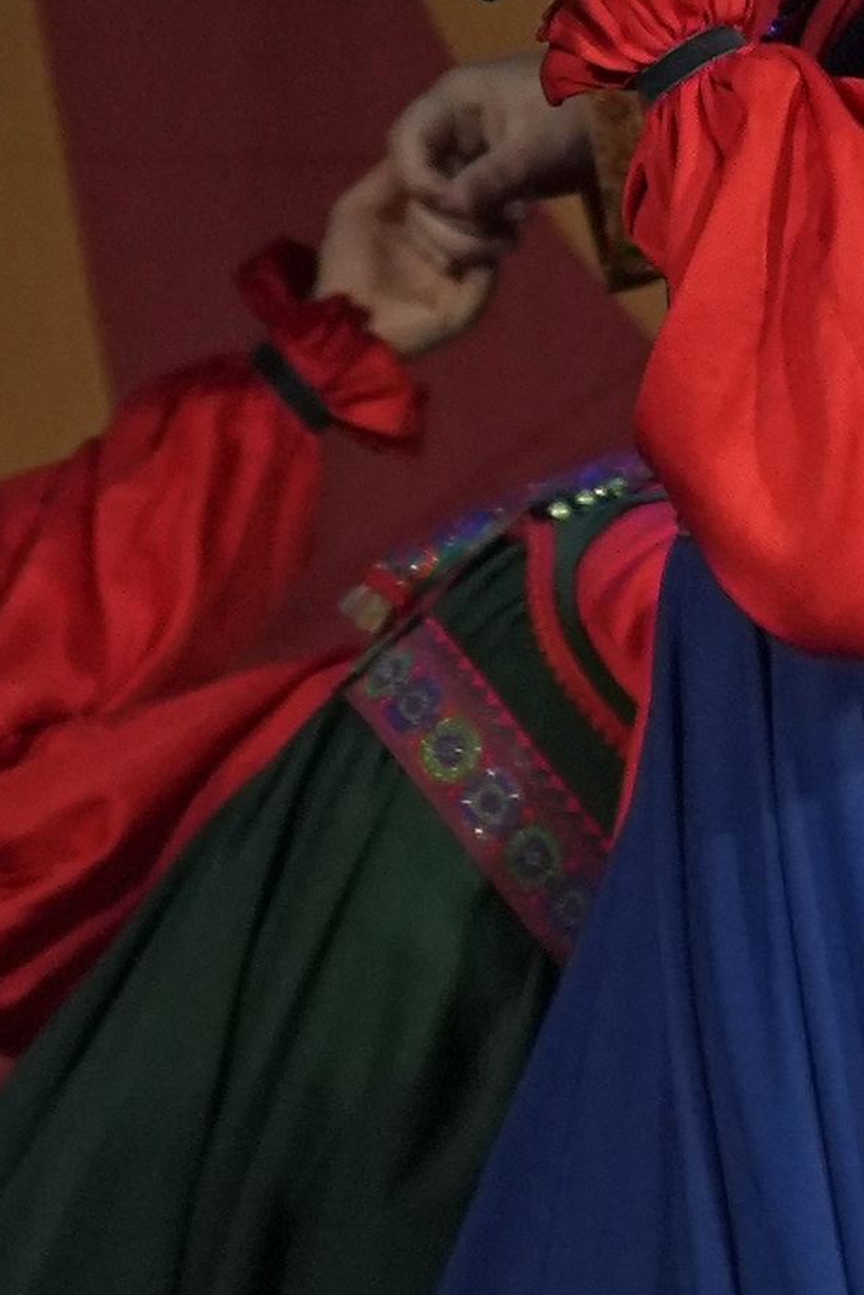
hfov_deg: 1.1
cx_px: 608
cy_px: 785
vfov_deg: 1.6
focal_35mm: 1270
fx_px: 45699
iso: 2000
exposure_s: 1/400
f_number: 4
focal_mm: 200
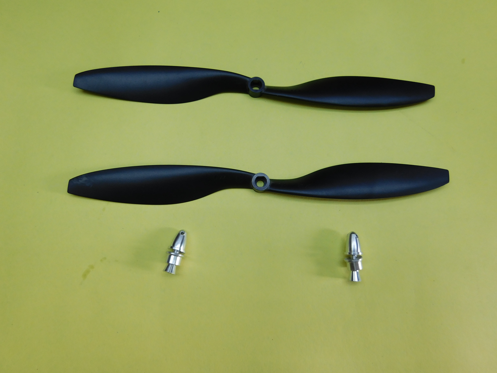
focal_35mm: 23
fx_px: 330
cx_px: 248
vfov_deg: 58.9
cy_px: 186
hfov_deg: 73.9
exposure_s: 1/30
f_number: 3
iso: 125
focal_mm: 4
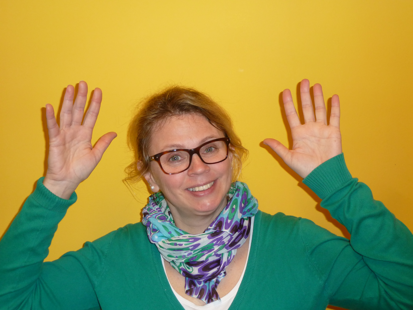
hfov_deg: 44.8
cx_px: 206
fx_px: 501
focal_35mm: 42
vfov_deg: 34.3
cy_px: 155
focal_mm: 6.9
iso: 160
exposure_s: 1/30
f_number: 3.7
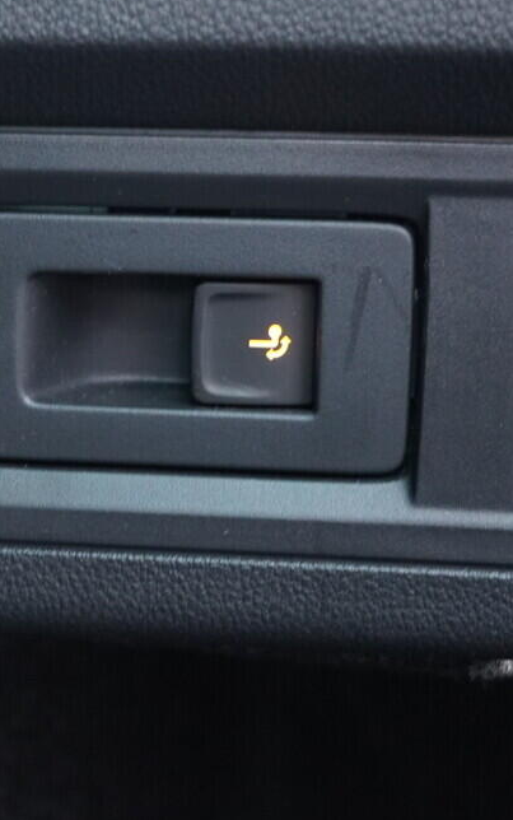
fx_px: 1833
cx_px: 57
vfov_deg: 25.2
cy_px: 327
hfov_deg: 15.8
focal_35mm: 82
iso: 1250
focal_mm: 24
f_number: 2.8
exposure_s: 1/40
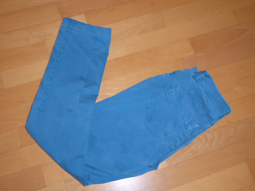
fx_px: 265
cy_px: 96
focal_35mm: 36
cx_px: 128
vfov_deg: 39.7
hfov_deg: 51.4
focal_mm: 6.3
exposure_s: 1/60
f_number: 3.7
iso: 400
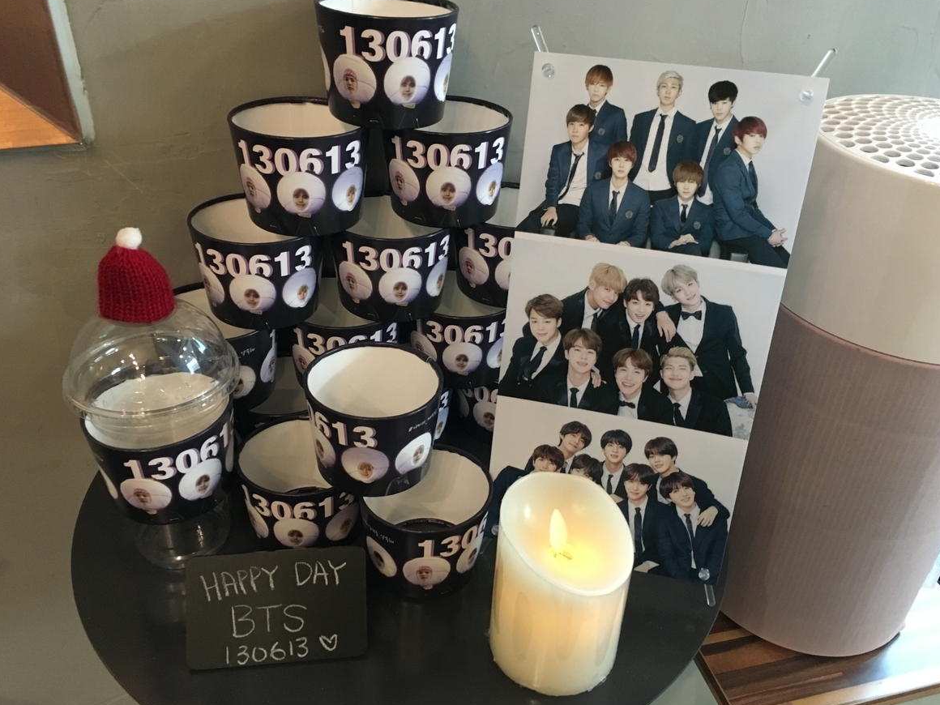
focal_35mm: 30
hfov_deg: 60.0
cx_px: 483
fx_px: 815
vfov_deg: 46.8
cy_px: 352
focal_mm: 4.15
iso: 200
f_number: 2.2
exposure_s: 1/20
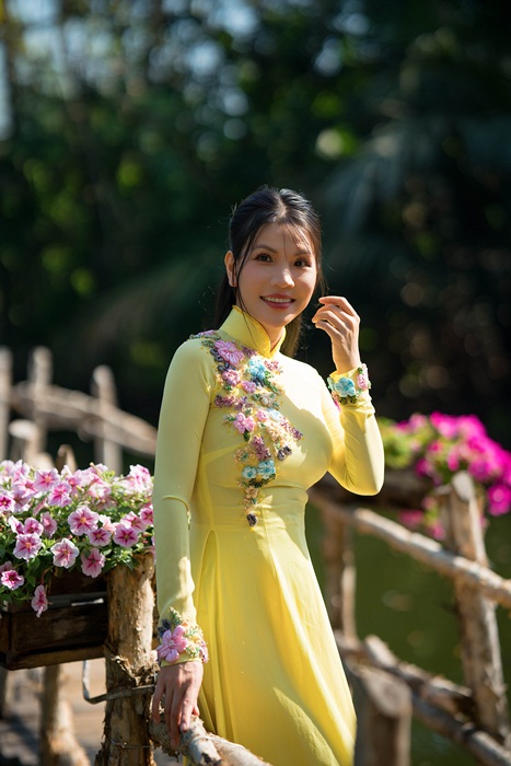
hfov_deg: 16.1
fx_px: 1809
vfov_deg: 23.9
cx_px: 256
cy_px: 383
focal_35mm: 85
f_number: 1.8
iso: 80
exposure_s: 1/2500
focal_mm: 85
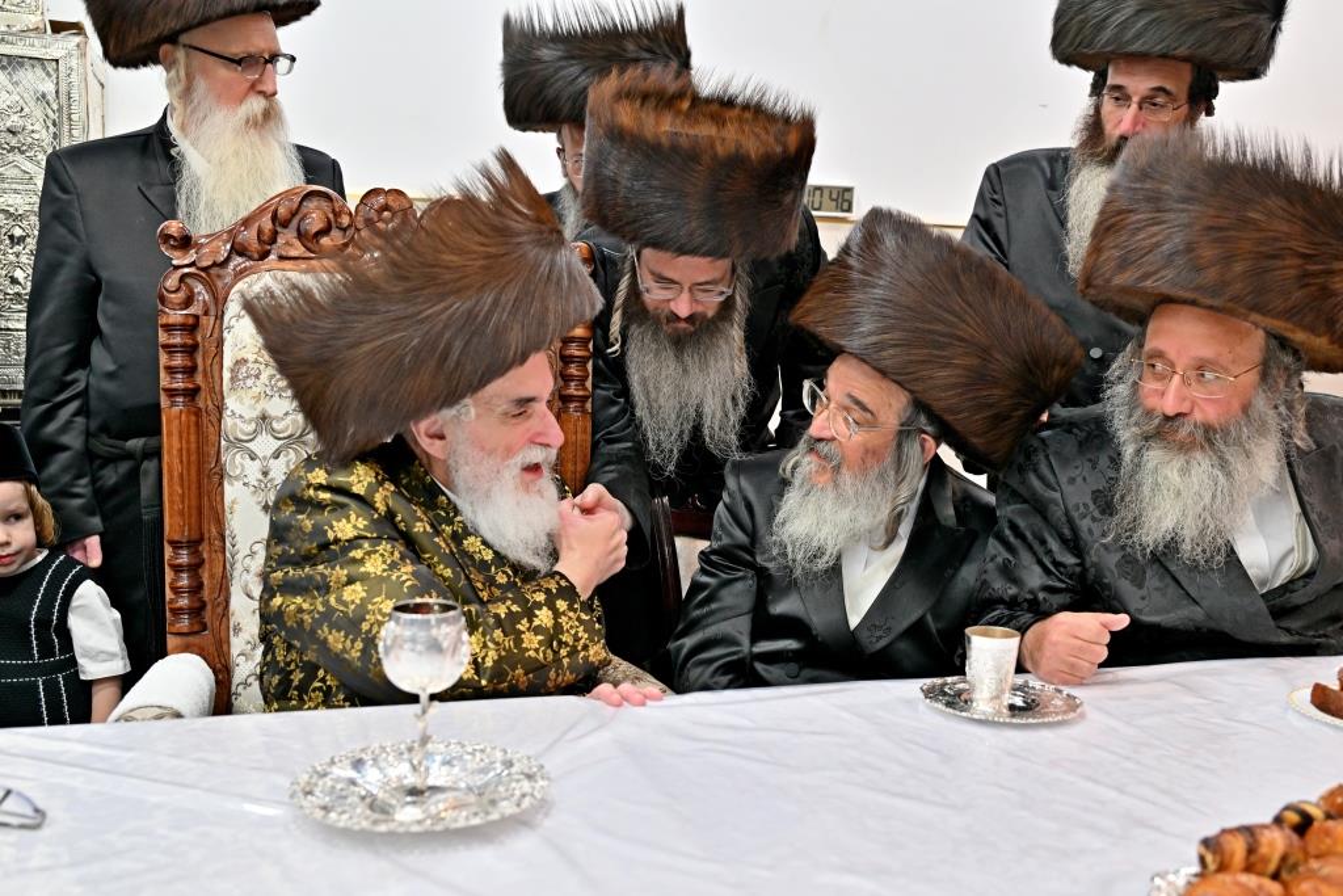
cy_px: 448
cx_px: 672
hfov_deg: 55.1
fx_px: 1287
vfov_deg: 38.4
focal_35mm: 34
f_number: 4
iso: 640
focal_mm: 34.5
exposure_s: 1/200
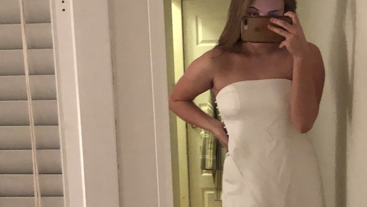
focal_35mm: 74
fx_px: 720
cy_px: 184
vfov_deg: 16.1
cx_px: 181
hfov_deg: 28.6
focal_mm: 3.99
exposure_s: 1/4
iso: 80
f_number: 1.8
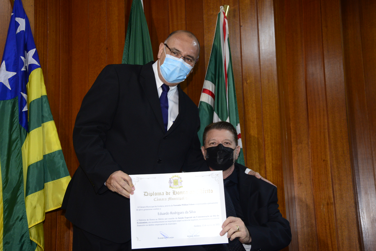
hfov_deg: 38.2
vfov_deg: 26.0
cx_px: 188
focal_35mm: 52
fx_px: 543
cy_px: 126
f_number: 7.1
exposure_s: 1/60
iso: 2500
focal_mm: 52
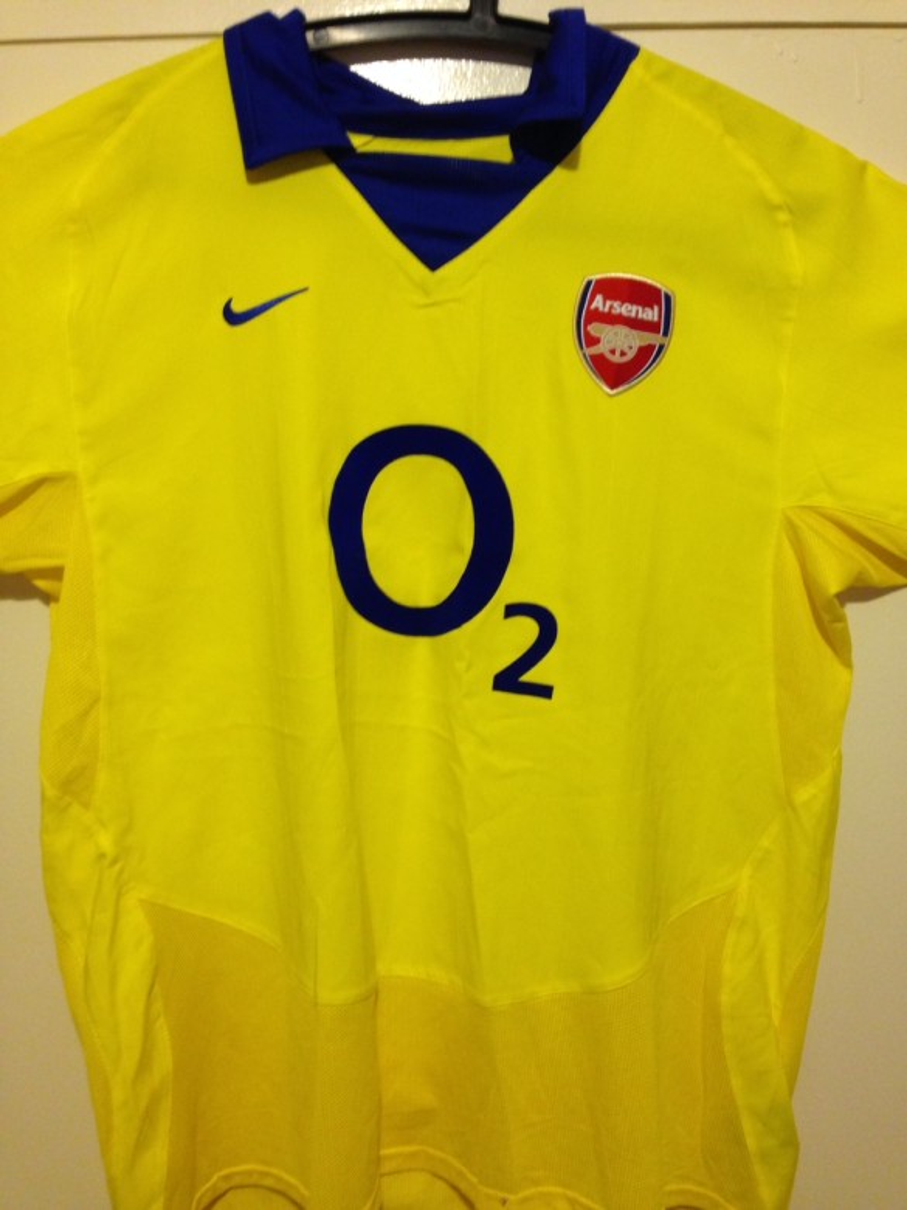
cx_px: 454
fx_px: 1153
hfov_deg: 42.9
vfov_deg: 55.4
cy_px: 605
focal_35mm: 33
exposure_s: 1/20
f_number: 2.4
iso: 160
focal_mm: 4.12
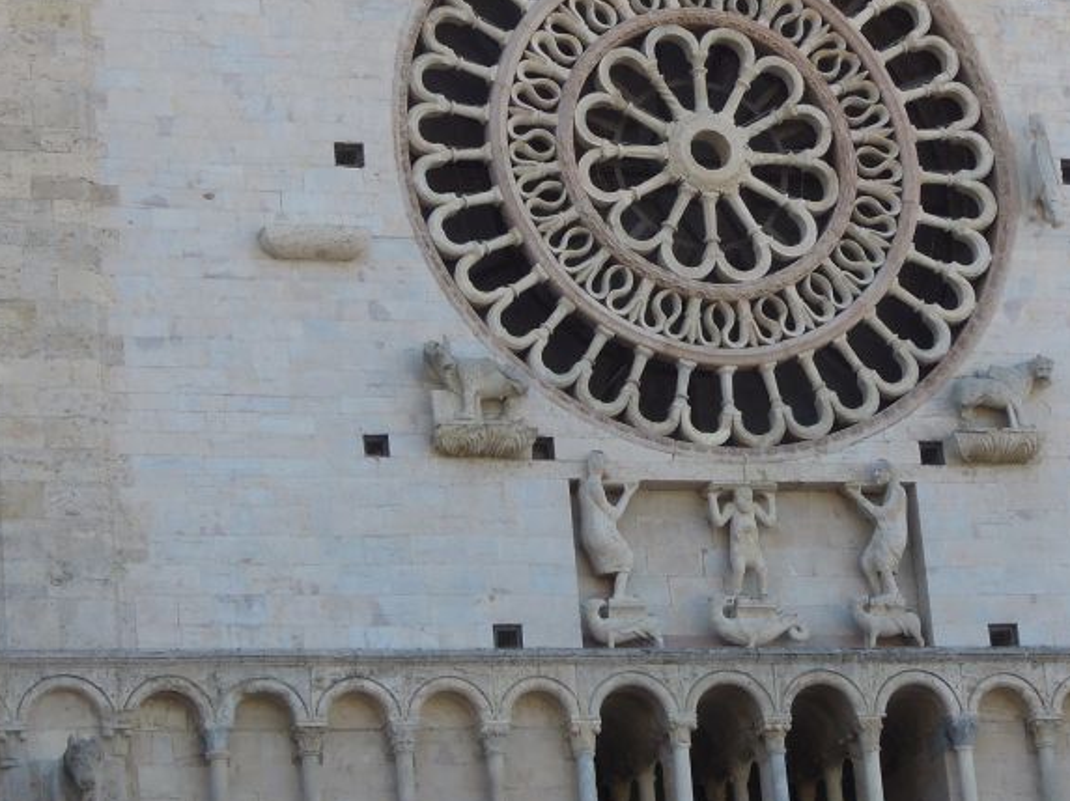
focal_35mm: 152
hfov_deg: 13.0
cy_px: 260
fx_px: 4695
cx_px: 678
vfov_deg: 9.7
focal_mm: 15.2
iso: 160
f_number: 5
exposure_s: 1/320
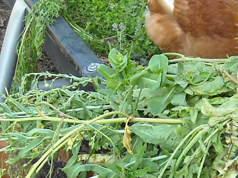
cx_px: 161
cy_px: 188
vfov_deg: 11.4
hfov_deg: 15.4
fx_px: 880
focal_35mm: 128
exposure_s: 1/100
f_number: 2.8
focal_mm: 5.7
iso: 64
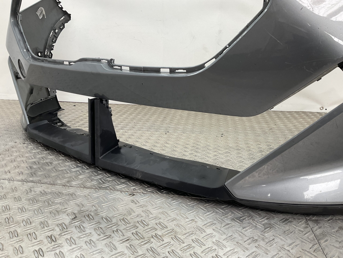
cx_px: 172
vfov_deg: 48.2
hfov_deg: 61.7
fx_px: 287
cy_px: 129
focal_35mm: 29
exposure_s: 1/120
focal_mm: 3
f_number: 1.8
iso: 32
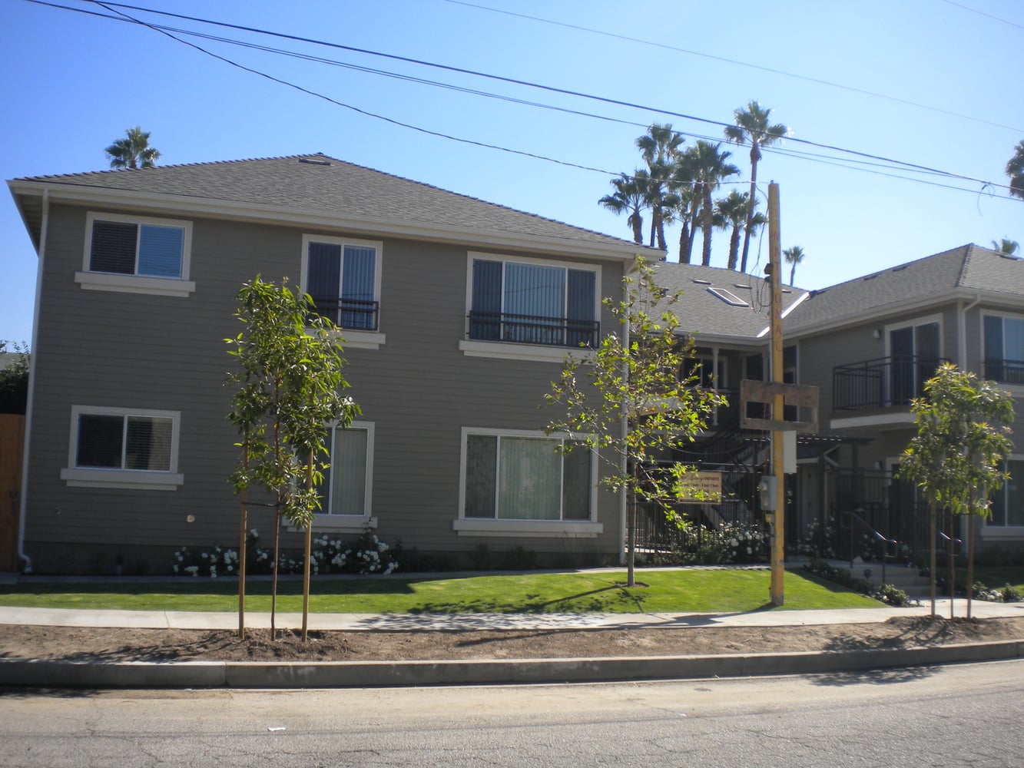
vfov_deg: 40.7
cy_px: 384
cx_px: 512
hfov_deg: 52.6
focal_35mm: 35
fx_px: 1035
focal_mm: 6.3
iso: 80
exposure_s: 1/487
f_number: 4.6
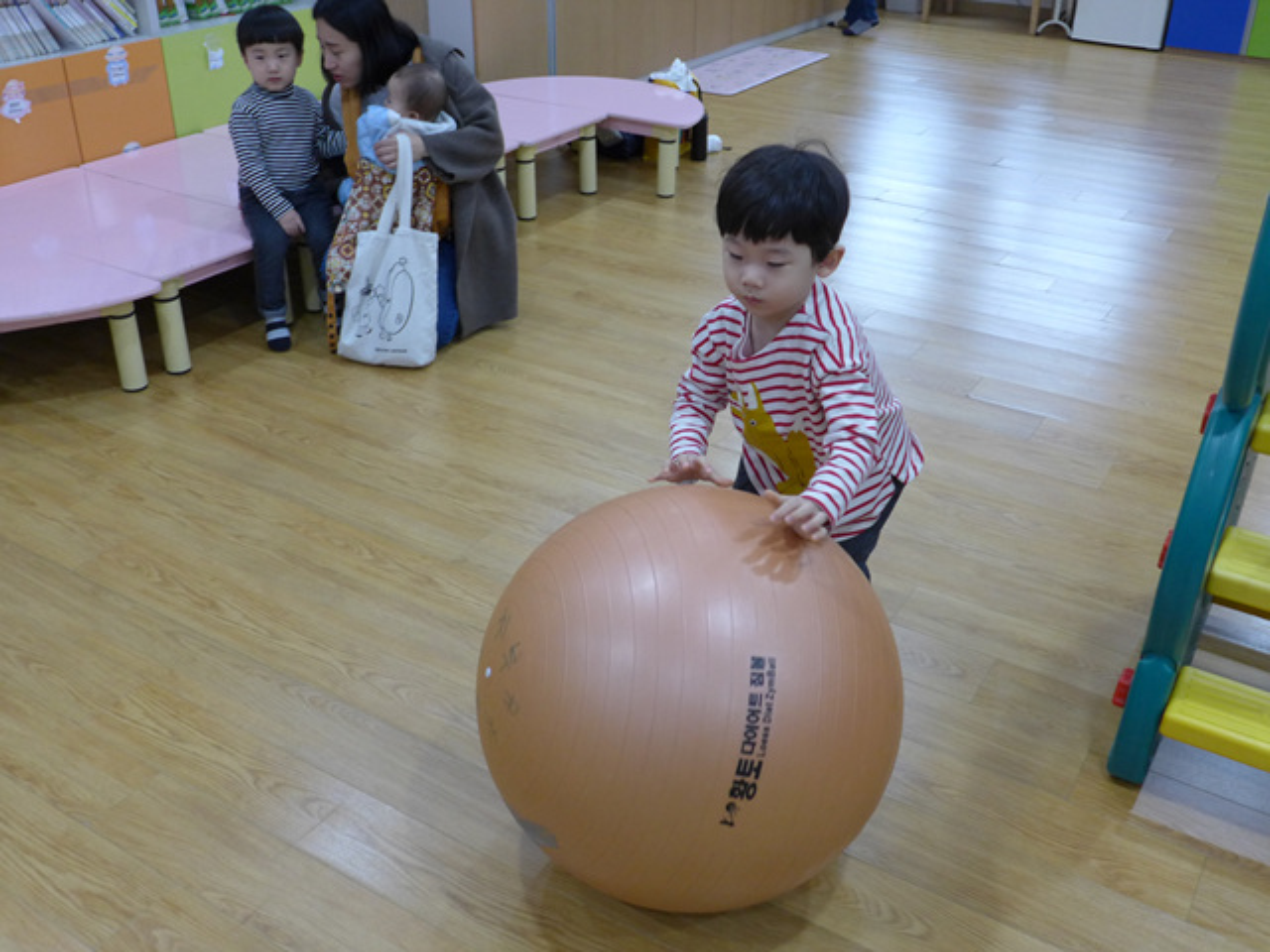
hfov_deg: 52.6
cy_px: 476
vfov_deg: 40.7
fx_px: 1284
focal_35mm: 35
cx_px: 635
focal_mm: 6.9
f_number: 1.6
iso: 320
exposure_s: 1/250
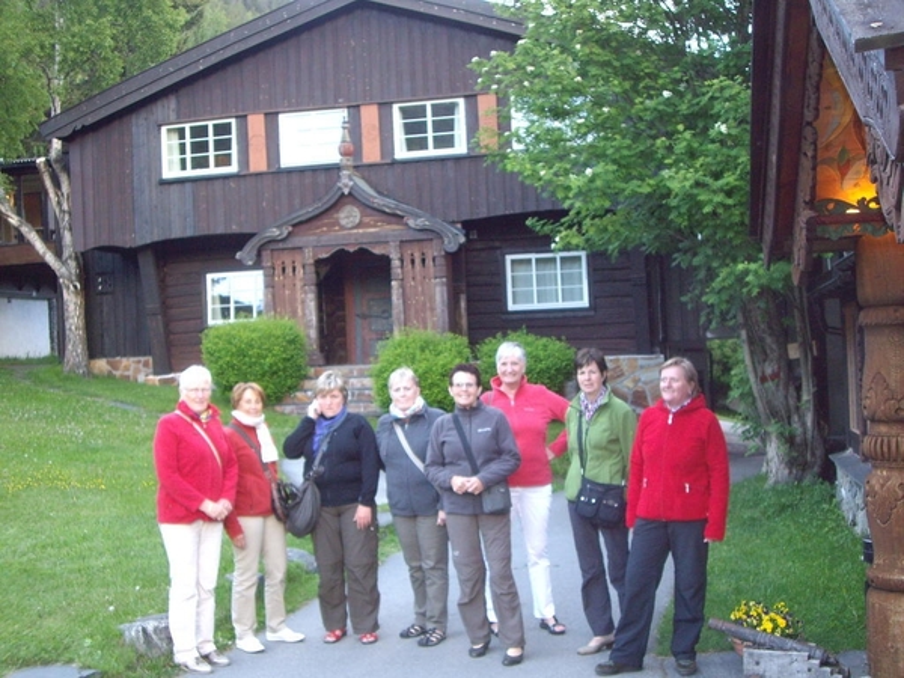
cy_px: 339
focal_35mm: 47
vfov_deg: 30.9
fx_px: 1227
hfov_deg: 40.4
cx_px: 452
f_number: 3
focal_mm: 7.6
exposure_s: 1/50
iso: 200
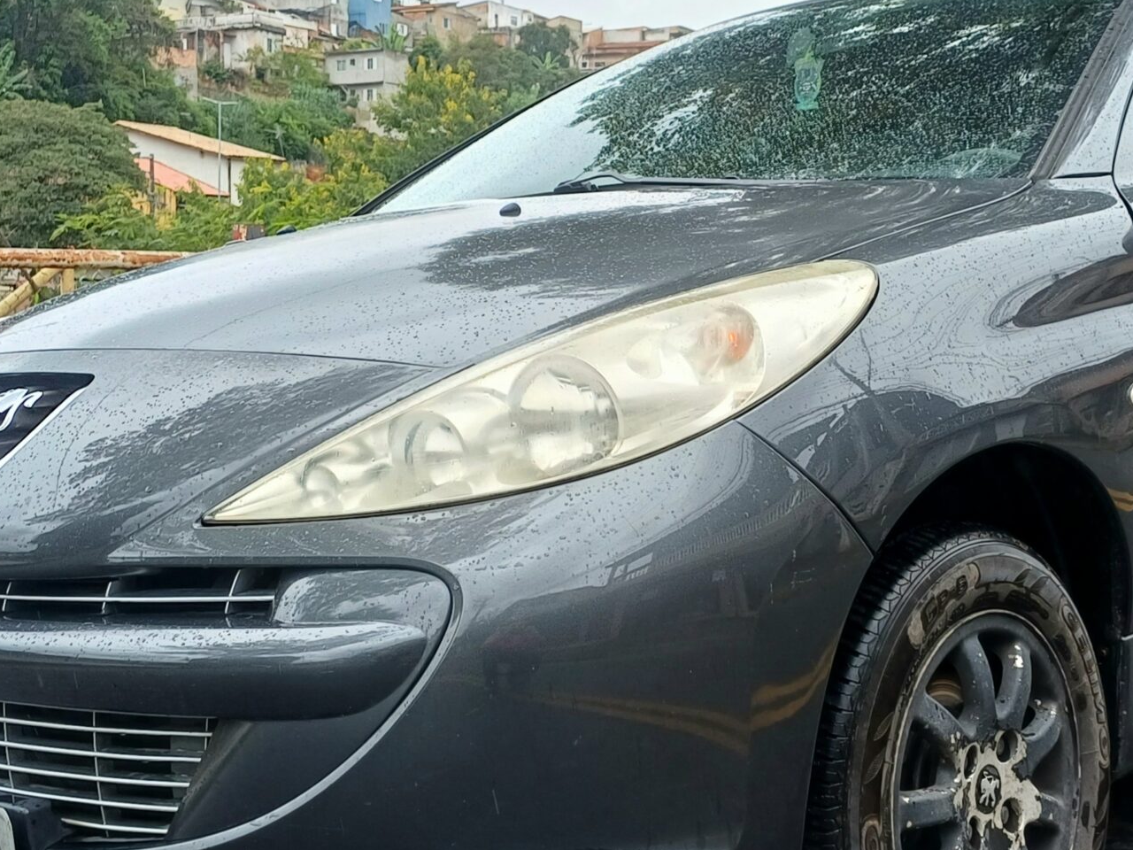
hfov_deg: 38.1
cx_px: 668
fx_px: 1637
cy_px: 485
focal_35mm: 50
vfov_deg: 29.1
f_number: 1.8
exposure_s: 1/526
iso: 50
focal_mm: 4.65
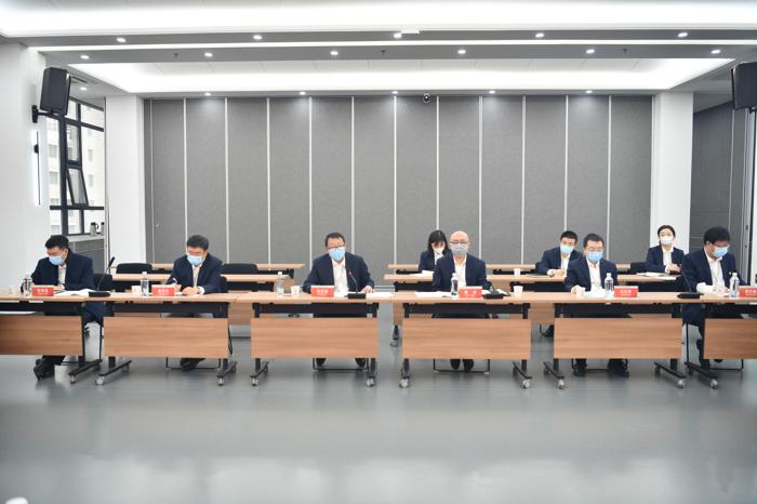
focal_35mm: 29
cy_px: 252
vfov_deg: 44.9
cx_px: 378
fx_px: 609
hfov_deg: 63.7
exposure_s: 1/40
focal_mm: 29
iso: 160
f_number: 3.2
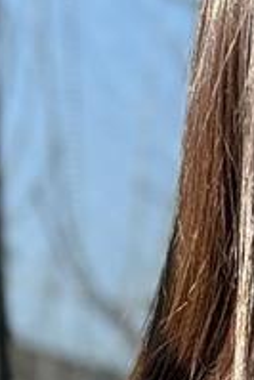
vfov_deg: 5.9
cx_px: 470
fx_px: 3528
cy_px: 960
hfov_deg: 4.1
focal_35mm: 334
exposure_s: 1/995
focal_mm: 6.86
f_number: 1.78
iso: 64
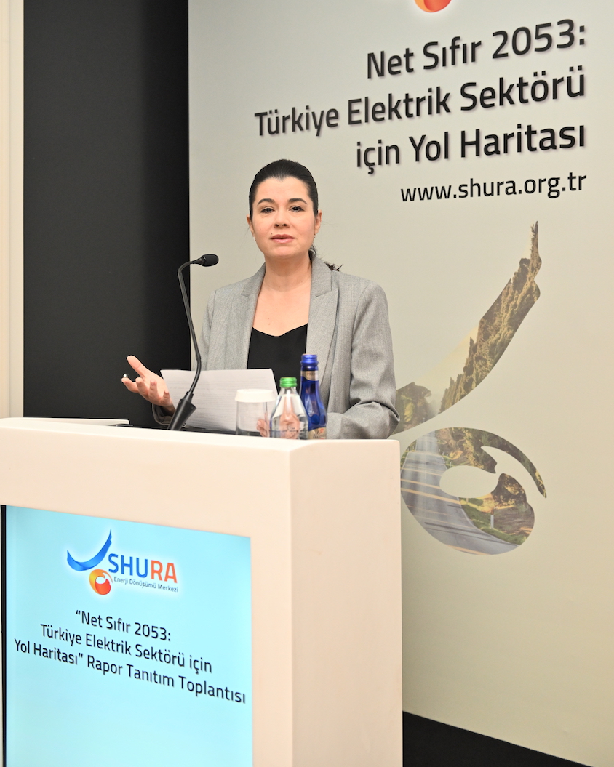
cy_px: 303
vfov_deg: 44.5
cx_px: 307
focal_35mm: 41
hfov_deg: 36.5
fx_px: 931
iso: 2000
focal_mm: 36
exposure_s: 1/250
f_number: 4
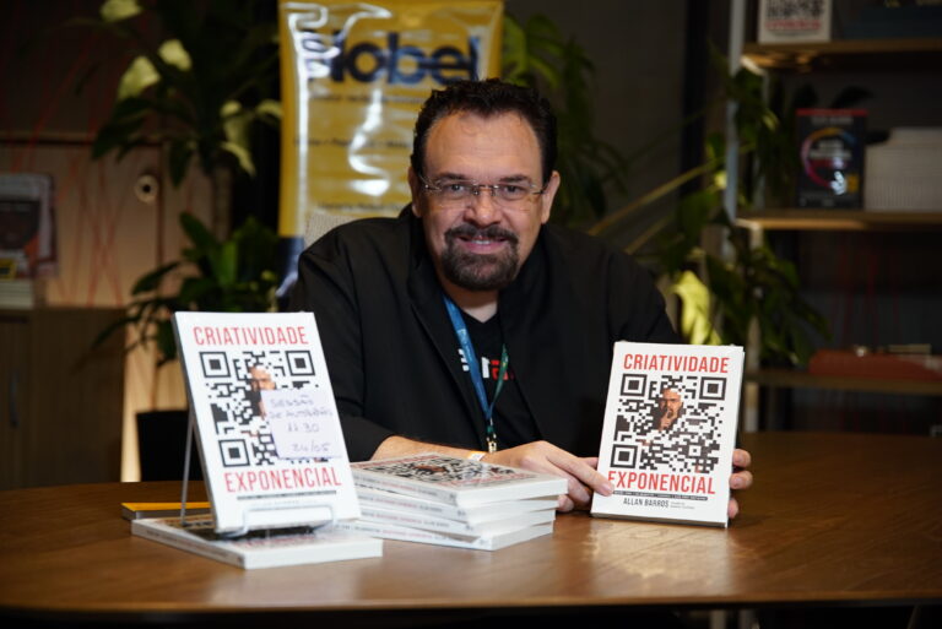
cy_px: 314
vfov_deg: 19.5
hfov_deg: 28.8
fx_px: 1833
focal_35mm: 70
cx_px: 471
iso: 1250
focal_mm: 70
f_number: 3.2
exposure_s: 1/100
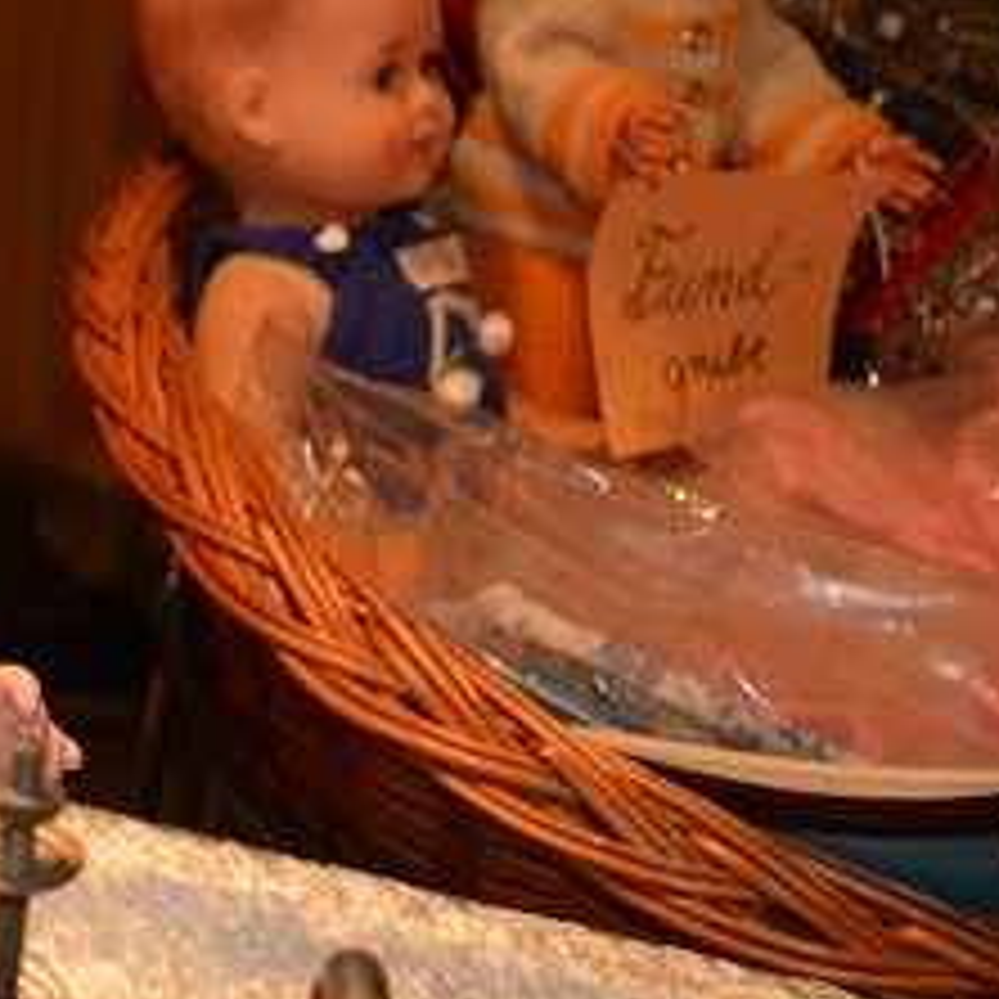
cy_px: 619
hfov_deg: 16.0
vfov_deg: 17.2
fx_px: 3298
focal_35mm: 101
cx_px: -414
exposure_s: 1/160
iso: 200
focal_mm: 22
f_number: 3.8
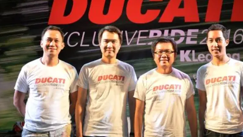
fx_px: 412
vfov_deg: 18.8
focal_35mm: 64
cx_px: 136
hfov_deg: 32.8
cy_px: 62
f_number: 2.8
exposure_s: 1/250
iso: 400
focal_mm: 45
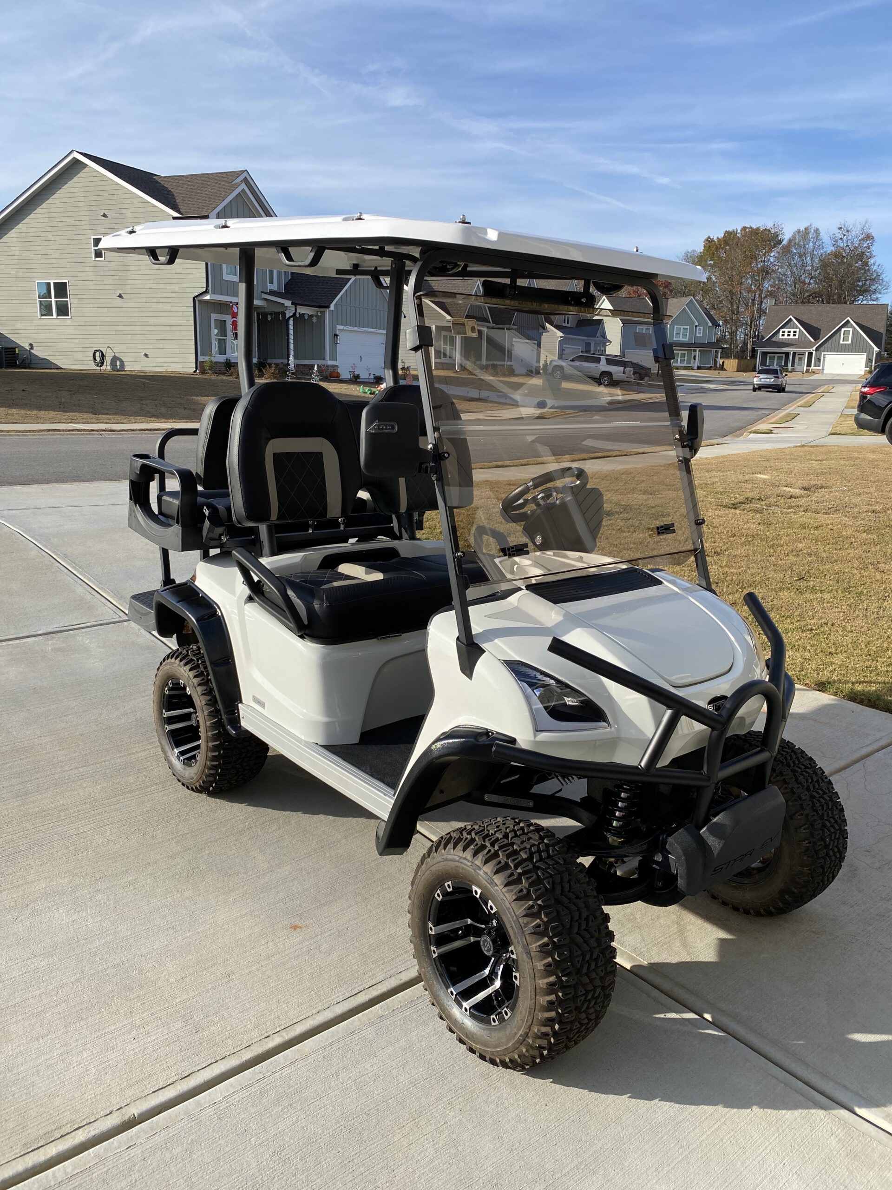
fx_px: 893
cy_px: 595
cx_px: 446
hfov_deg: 53.1
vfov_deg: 67.3
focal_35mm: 26
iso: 32
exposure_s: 1/2222
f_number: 1.8
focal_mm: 4.25
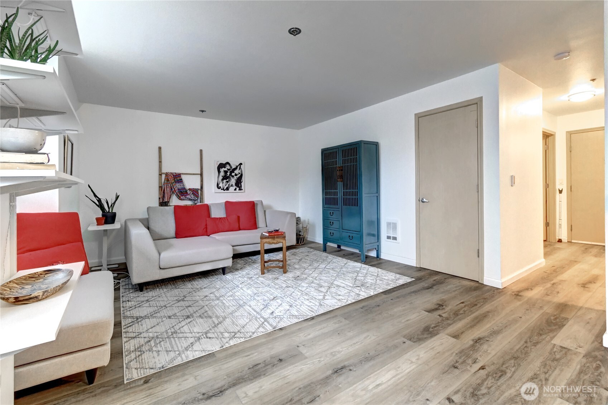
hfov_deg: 100.4
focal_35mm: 15
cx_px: 304
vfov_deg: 77.3
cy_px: 202
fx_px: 253
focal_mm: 10
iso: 3200
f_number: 11
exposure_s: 1/3.33
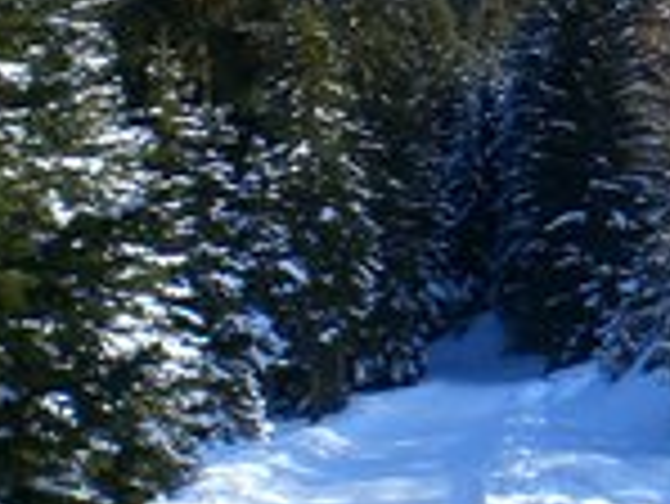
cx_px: 755
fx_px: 1976
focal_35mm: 102
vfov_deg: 14.5
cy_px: 162
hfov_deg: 18.4
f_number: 4.4
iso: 50
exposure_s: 1/250
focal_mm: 6.3
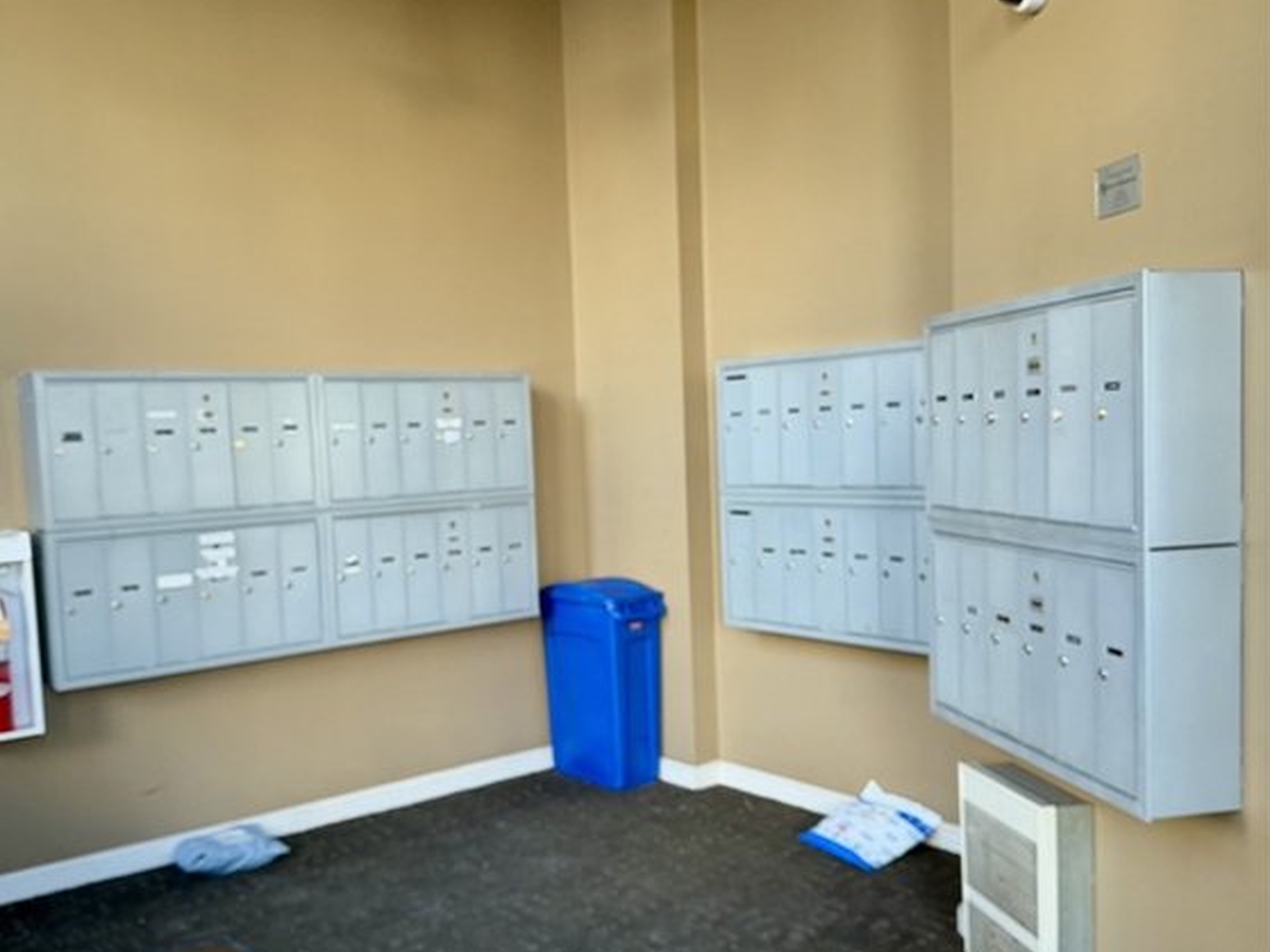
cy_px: 529
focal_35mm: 33
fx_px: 1210
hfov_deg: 55.4
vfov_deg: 42.9
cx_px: 618
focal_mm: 6.76
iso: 200
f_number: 1.78
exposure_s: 1/88
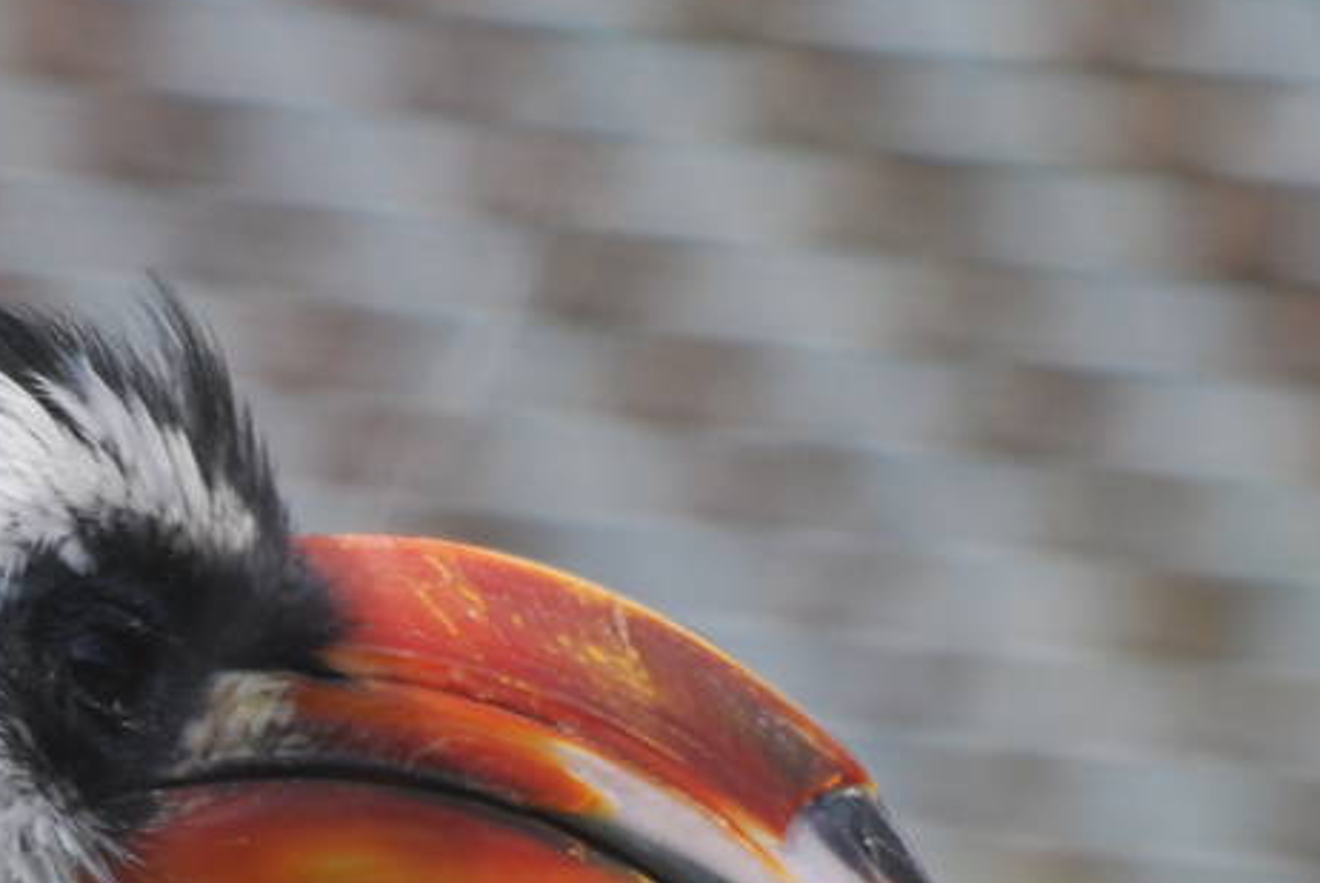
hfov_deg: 1.3
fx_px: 57216
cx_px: 146
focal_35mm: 1559
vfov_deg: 0.9
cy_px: 804
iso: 160
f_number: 8
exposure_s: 1/125
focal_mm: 300
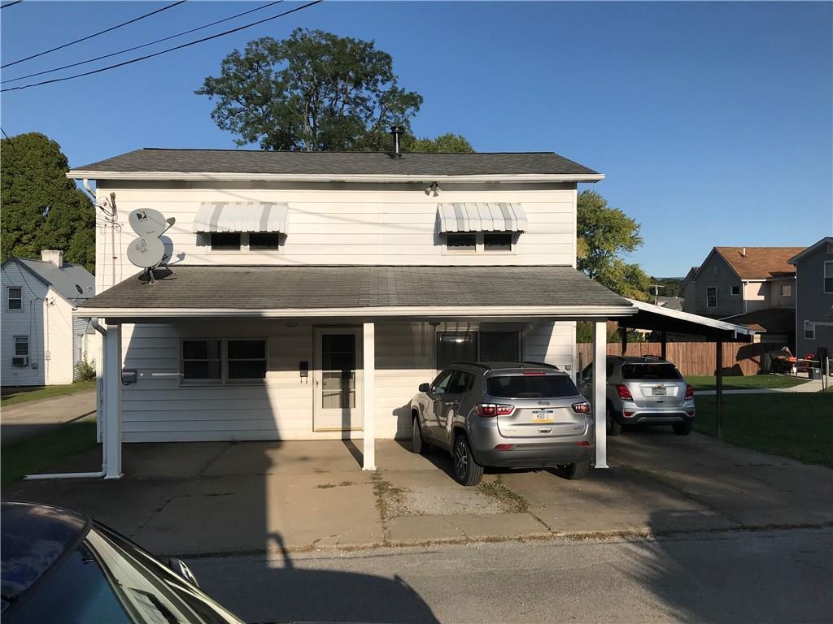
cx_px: 416
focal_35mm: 28
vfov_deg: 49.7
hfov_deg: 63.4
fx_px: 674
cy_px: 312
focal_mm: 3.99
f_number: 1.8
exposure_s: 1/3831
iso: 20
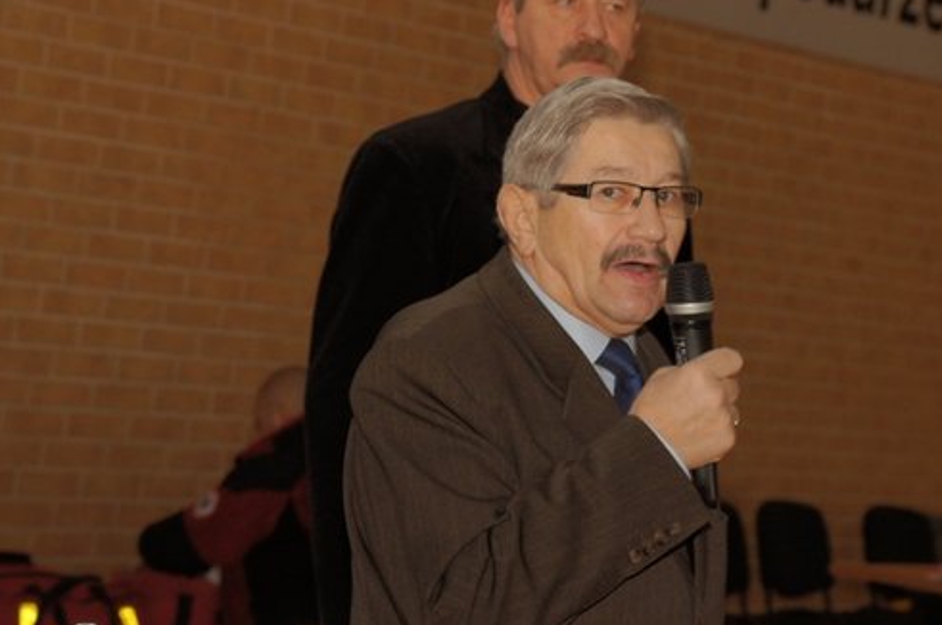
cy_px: 261
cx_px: 468
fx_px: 3632
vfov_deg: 9.8
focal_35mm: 139
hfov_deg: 14.8
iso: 400
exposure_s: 1/125
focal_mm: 70
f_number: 5.6
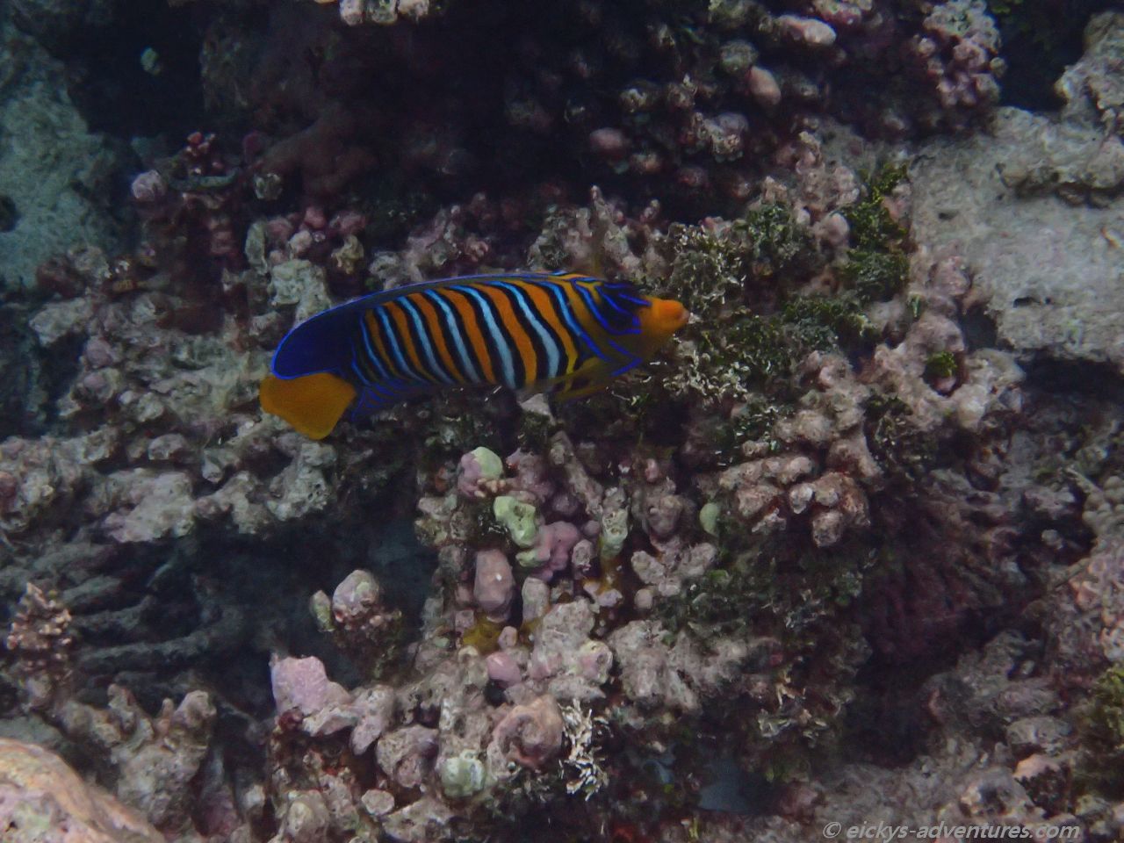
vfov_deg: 14.8
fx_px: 3247
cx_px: 562
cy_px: 422
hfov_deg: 19.6
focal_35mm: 100
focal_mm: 18
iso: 800
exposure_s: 1/160
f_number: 6.3
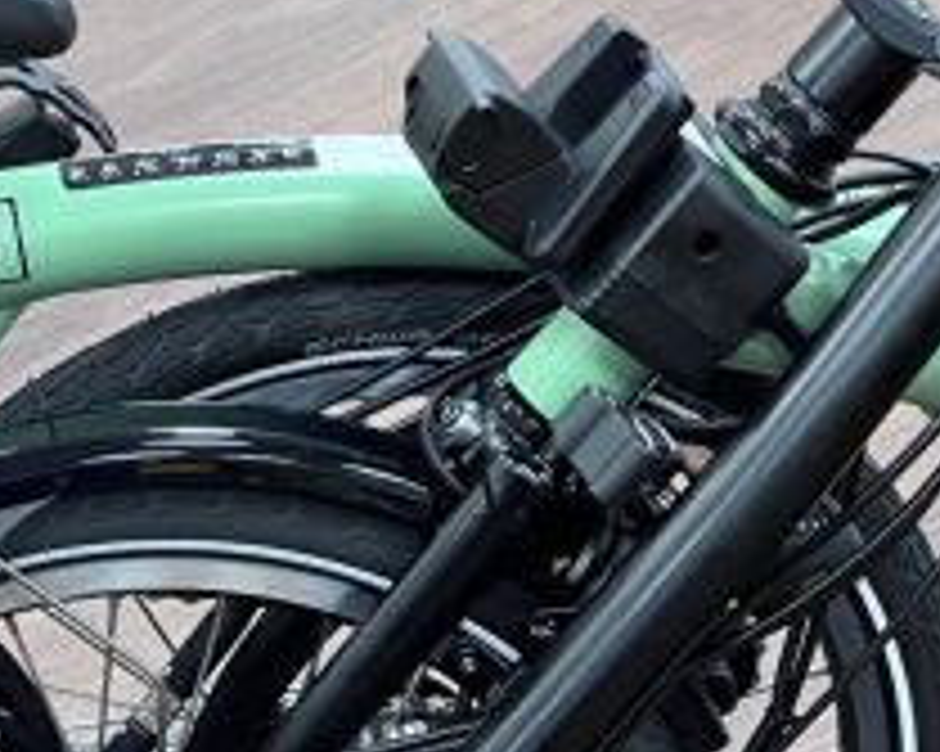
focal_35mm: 210
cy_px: 811
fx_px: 5840
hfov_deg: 9.2
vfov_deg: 7.3
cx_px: 324
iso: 500
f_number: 2.8
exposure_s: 1/50
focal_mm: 9
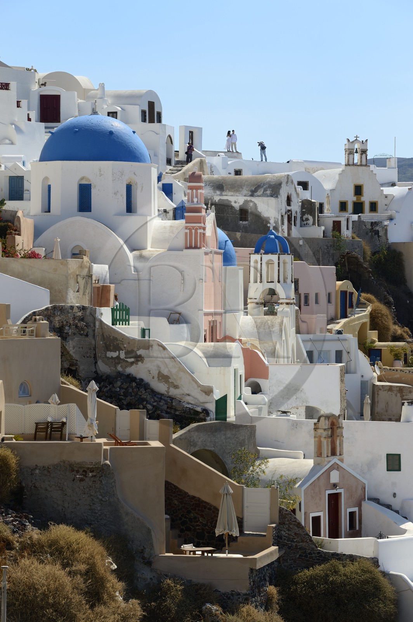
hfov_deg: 10.1
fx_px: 2327
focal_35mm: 135
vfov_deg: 15.2
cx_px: 206
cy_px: 311
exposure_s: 1/250
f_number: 10
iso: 100
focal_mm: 135
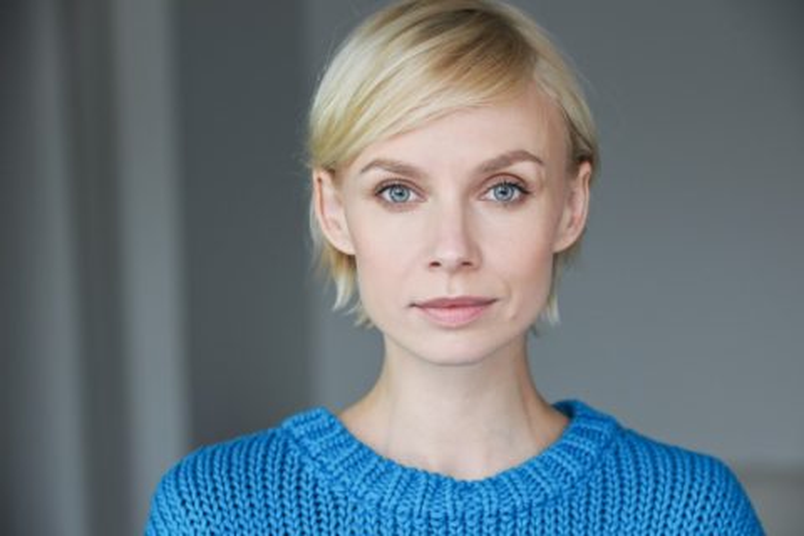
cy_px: 268
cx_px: 402
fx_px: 2345
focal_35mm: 105
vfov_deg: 13.0
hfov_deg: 19.5
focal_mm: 105
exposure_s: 1/25
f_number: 5
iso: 500
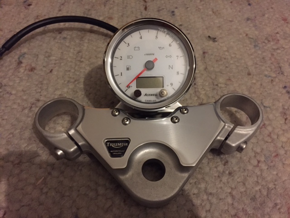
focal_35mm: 29
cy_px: 109
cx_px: 145
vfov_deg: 48.2
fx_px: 243
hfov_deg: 61.7
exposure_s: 1/17
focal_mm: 4.15
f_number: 2.2
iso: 500
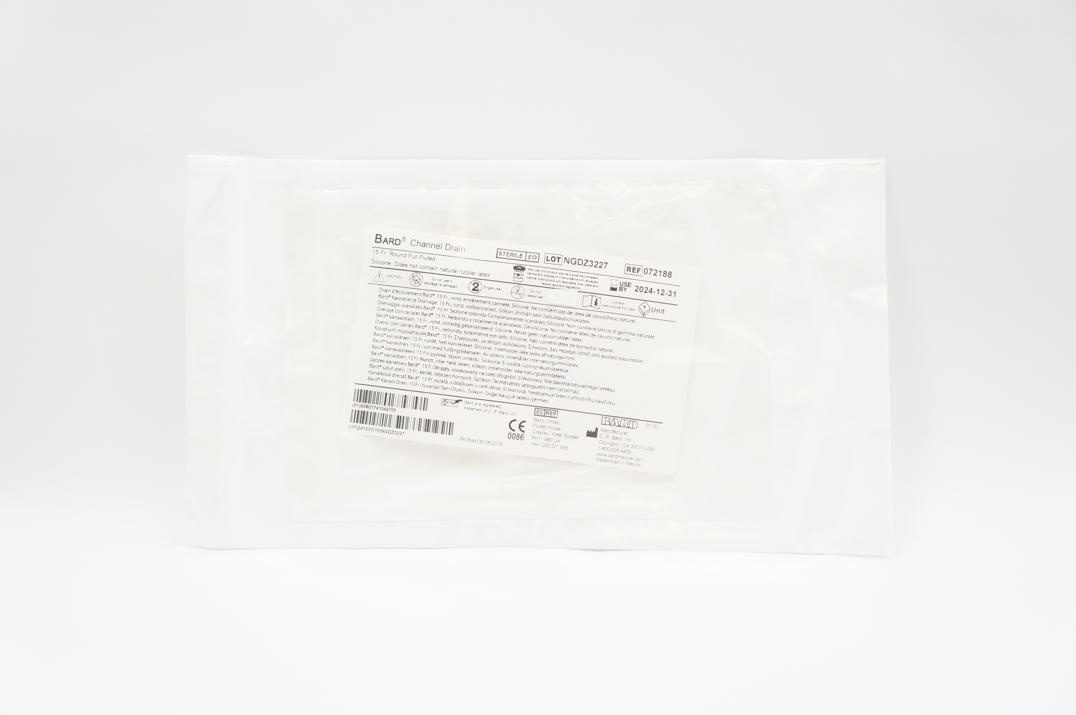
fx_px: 1254
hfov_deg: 46.4
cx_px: 538
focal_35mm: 42
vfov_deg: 31.8
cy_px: 358
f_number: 5
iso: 400
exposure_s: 1/60
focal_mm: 28
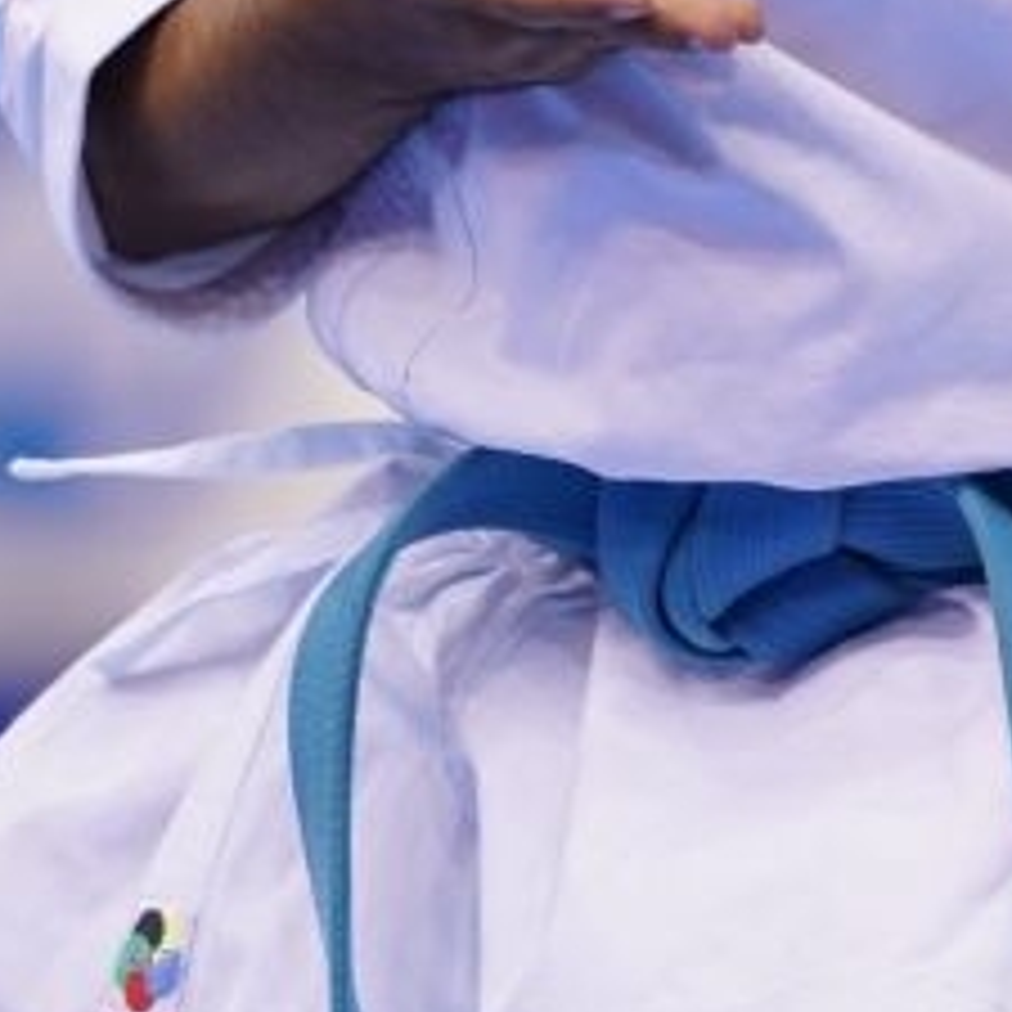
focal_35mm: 1814
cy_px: 499
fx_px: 59999
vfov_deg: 1.0
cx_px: 918
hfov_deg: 1.0
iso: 640
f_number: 2.8
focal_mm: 400
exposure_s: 1/500
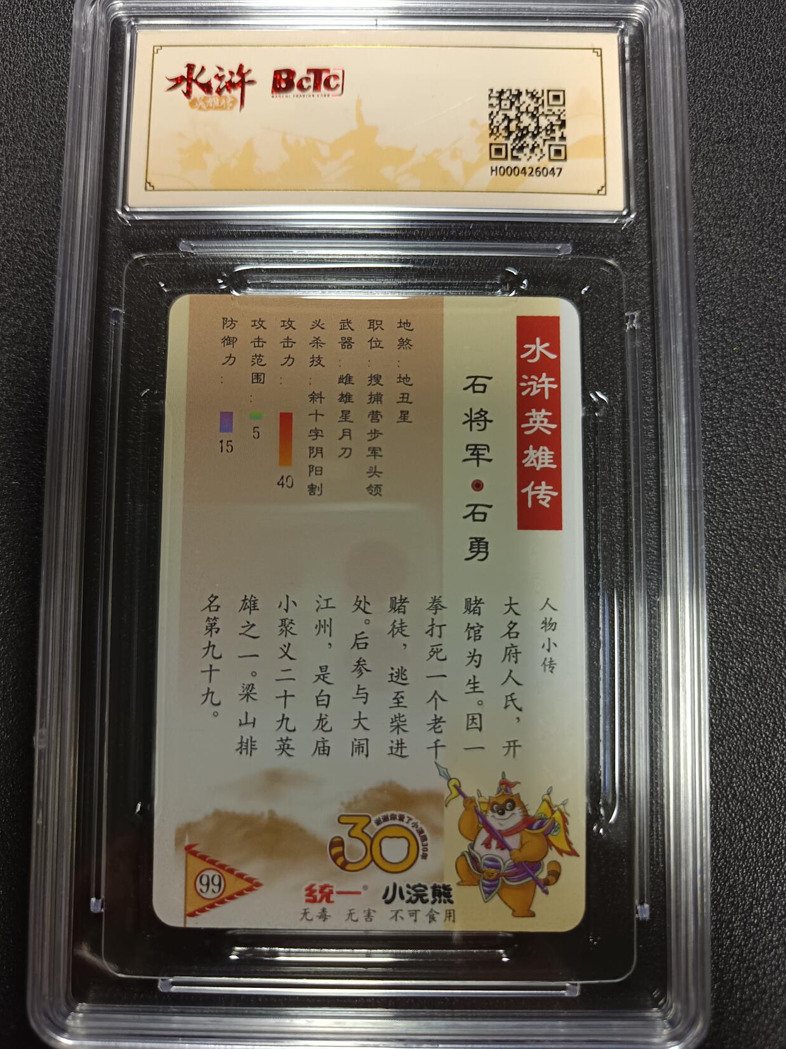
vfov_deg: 67.2
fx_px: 787
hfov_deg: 53.0
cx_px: 377
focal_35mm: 26
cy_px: 482
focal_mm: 5.31
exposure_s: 1/50
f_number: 1.7
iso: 663
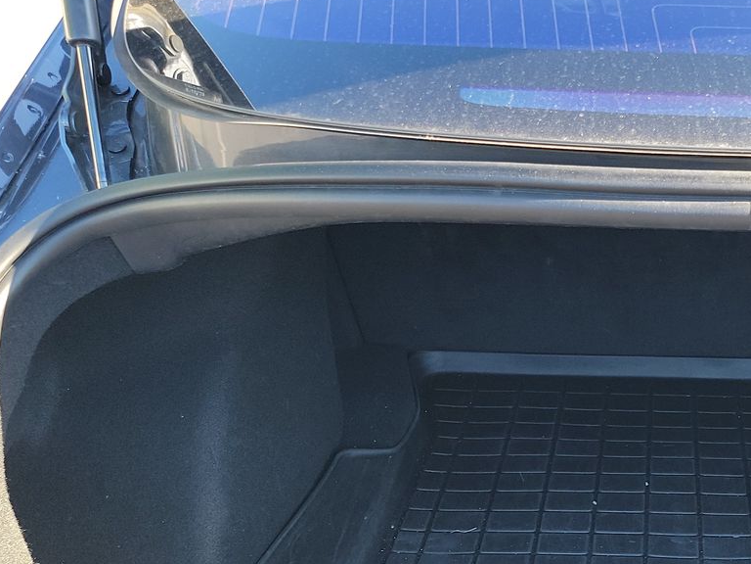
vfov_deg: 28.0
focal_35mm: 50
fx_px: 1085
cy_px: 510
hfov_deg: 36.0
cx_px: 667
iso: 79
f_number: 1.8
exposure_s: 1/59
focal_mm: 6.7
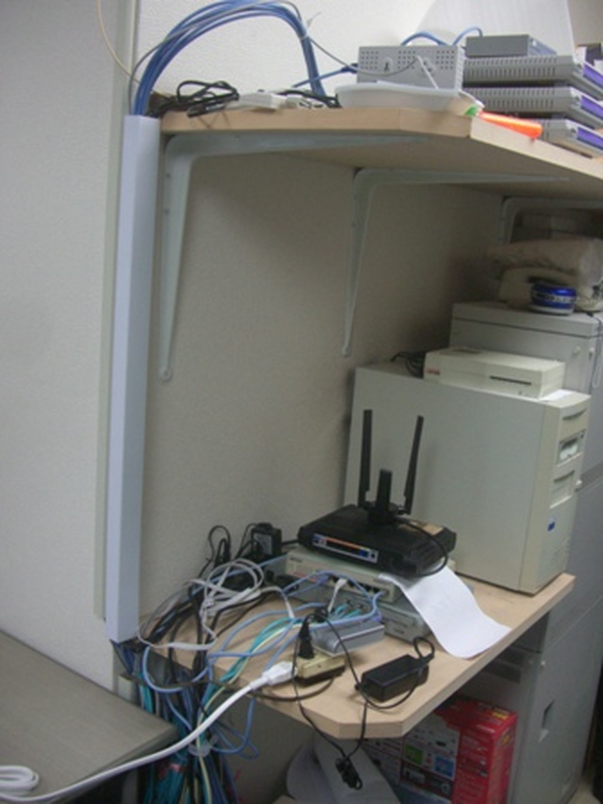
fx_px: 883
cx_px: 302
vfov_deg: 49.0
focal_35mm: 38
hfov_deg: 37.7
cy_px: 402
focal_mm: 7.9
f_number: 2.8
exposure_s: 1/100
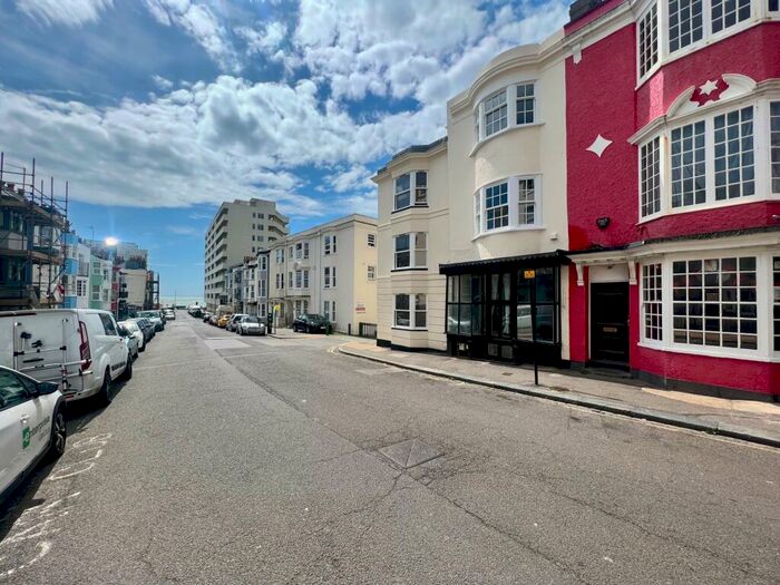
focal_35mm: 13
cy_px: 292
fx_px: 293
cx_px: 390
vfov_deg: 89.9
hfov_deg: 106.2
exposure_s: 1/2732
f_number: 1.8
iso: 32
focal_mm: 1.57
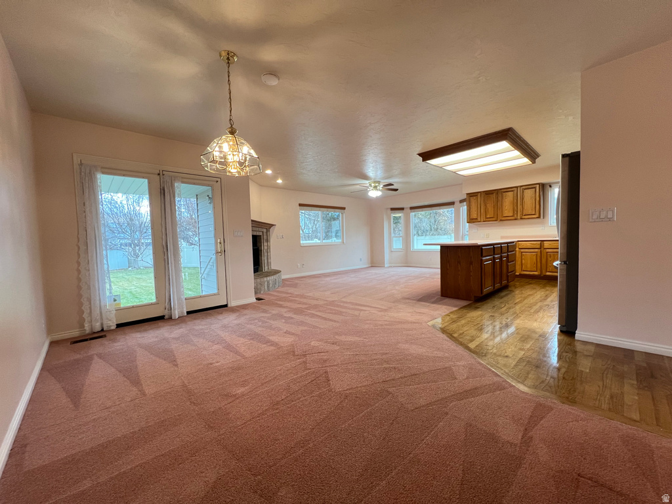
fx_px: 252
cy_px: 252
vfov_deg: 89.9
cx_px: 336
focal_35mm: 13
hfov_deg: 106.2
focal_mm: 1.57
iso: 200
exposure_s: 1/120
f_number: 1.8
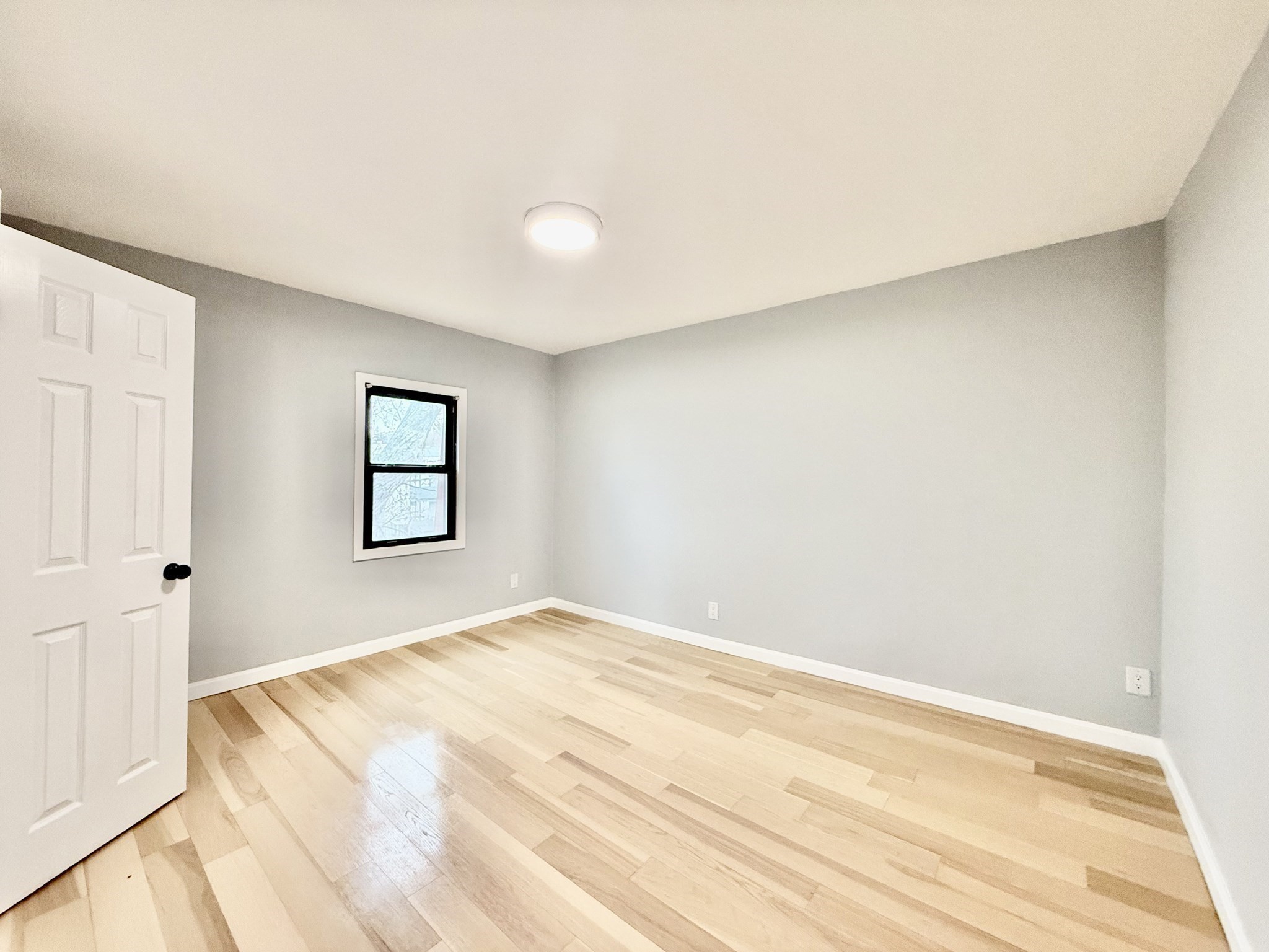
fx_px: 513
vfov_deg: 85.7
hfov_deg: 102.1
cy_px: 476
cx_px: 634
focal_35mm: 14
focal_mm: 2.22
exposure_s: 1/120
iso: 320
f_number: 2.2
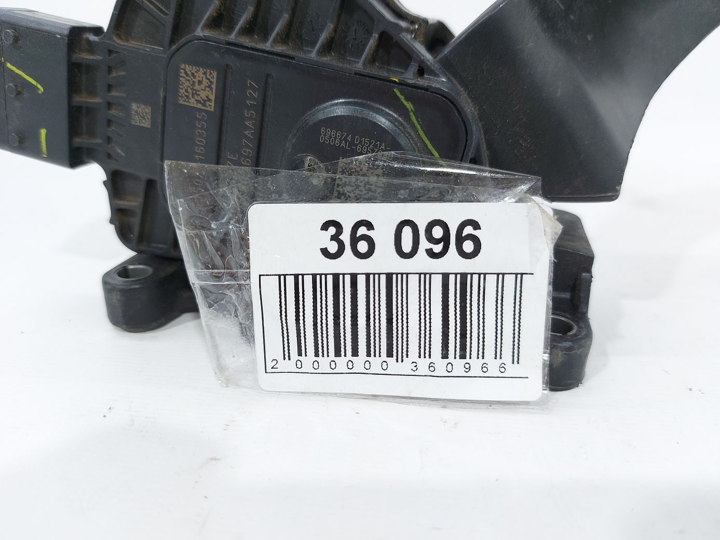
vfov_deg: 56.8
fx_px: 499
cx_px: 360
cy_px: 270
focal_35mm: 24
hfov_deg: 71.6
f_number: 1.8
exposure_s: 1/50
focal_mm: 5.23
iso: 80
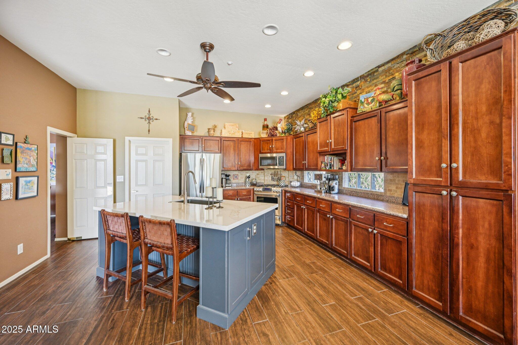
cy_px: 172
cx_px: 259
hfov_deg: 104.3
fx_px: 201
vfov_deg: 81.2
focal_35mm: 14
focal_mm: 14
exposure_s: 1/5
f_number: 8
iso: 500
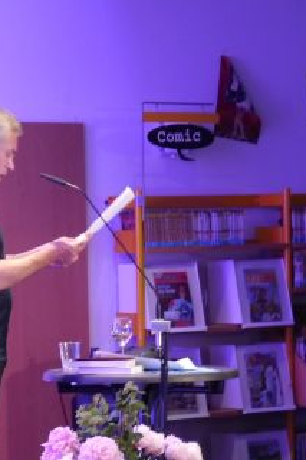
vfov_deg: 10.8
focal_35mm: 191
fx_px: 2438
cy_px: 320
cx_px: 197
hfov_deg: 7.2
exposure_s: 1/8
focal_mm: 42
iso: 800
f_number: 5.6
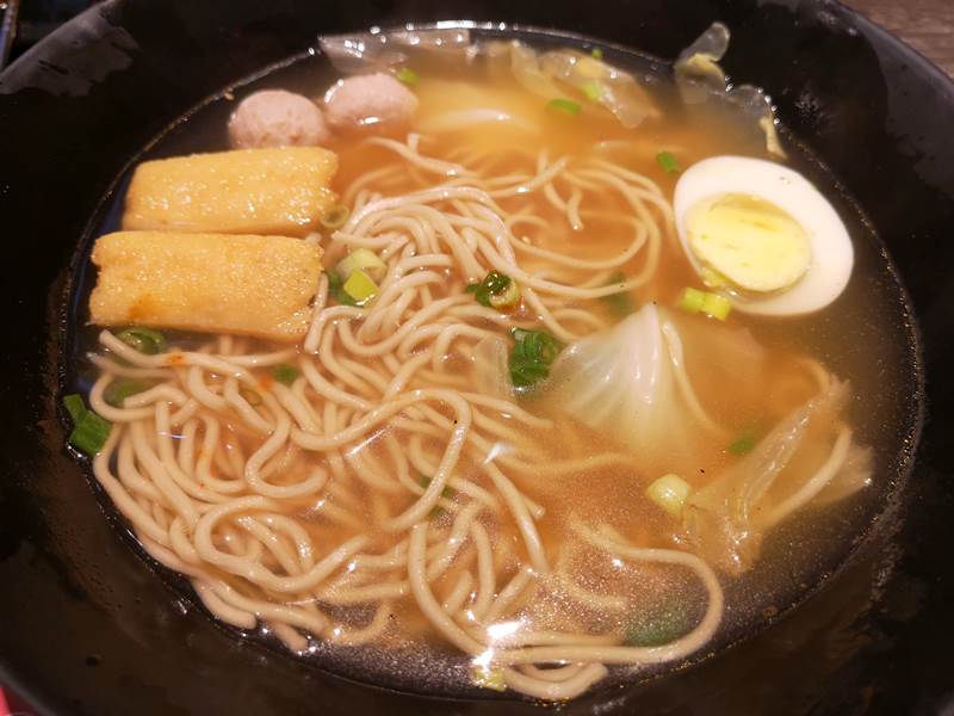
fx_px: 744
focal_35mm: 27
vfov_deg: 51.4
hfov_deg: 65.3
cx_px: 477
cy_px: 358
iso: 100
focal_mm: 3.95
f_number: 1.8
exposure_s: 1/60
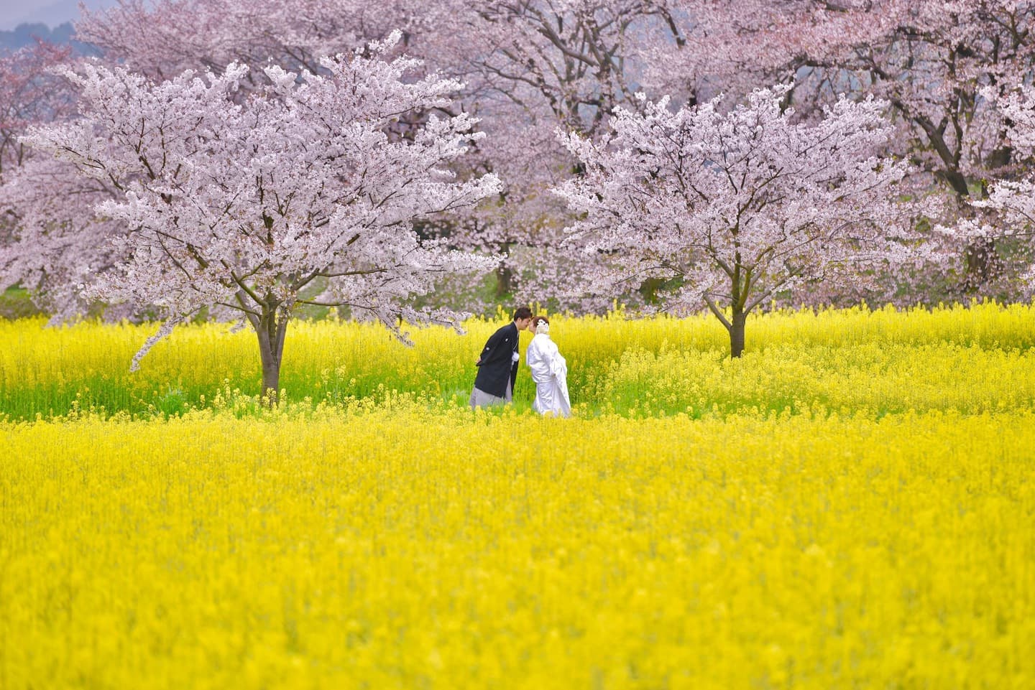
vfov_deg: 6.9
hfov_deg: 10.3
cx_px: 518
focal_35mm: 200
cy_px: 345
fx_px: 5751
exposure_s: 1/800
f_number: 5.6
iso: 400
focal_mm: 200
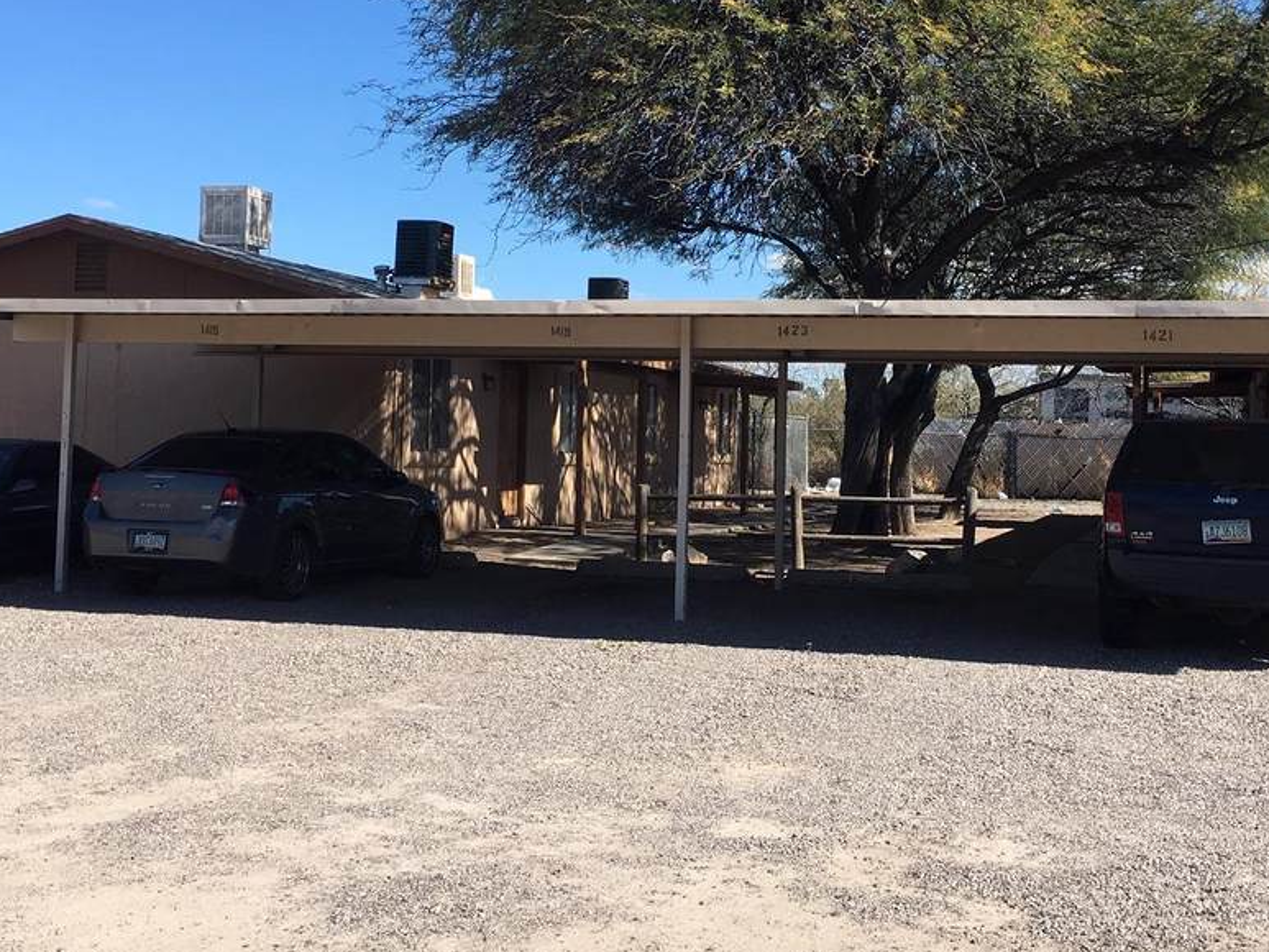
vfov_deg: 30.1
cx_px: 657
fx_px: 1760
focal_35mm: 48
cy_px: 333
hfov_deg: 39.6
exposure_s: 1/1148
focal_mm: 4.15
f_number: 2.2
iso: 25
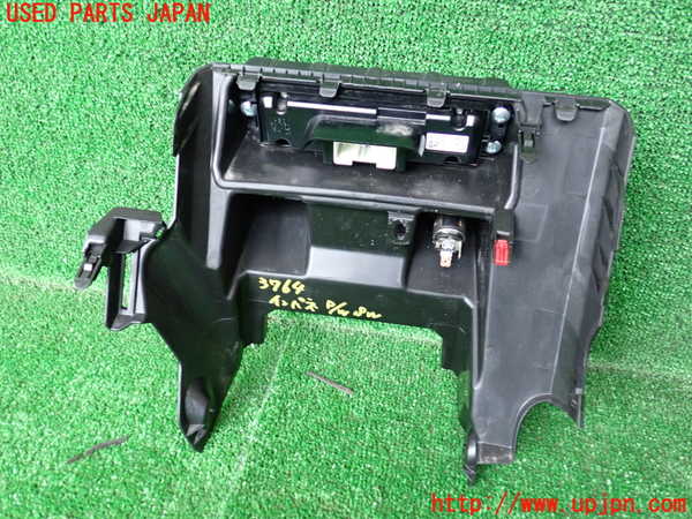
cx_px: 346
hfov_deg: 60.0
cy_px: 260
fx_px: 600
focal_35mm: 30
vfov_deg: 46.8
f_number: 2.3
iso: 640
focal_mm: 5.4
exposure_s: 1/30
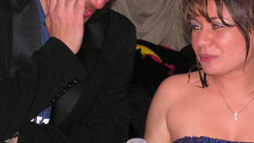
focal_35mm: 239
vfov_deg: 5.1
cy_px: 74
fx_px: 1611
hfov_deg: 9.0
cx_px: 148
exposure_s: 1/125
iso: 200
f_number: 3.4
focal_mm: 19.8
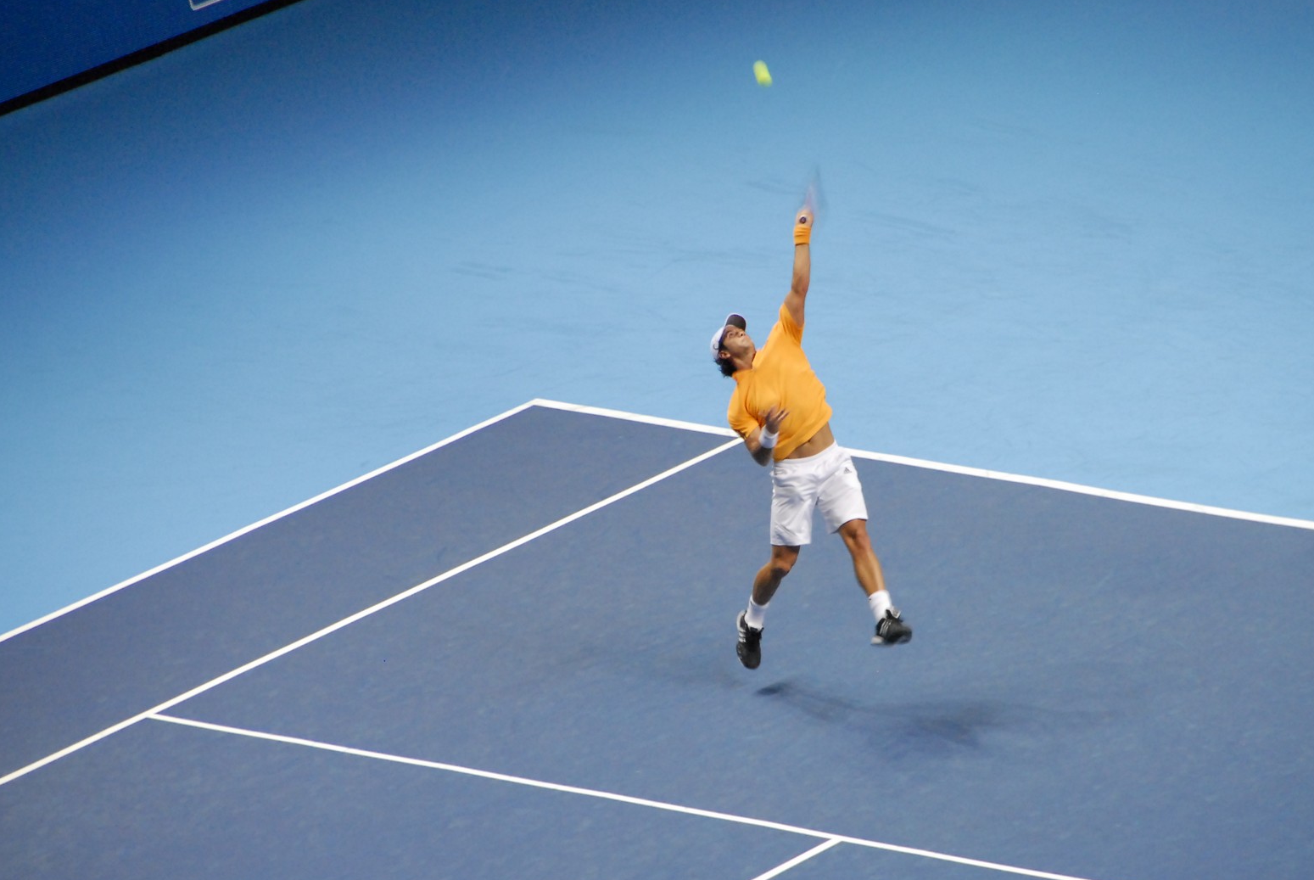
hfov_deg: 5.5
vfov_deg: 3.7
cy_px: 502
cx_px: 736
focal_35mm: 375
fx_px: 13704
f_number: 5.6
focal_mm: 200
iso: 1000
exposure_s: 1/100
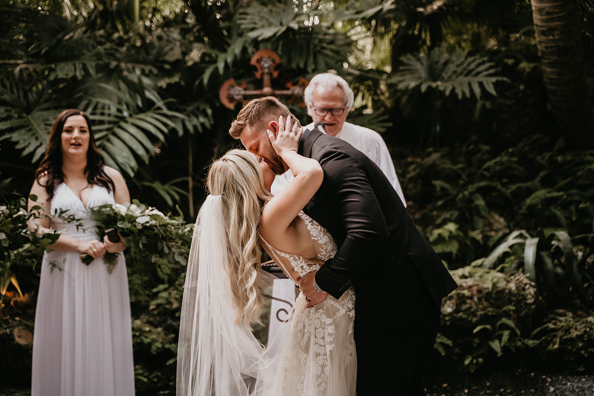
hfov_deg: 27.0
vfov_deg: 18.2
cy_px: 198
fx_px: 1238
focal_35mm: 75
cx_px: 297
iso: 1000
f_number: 2.8
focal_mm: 75
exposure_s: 1/125
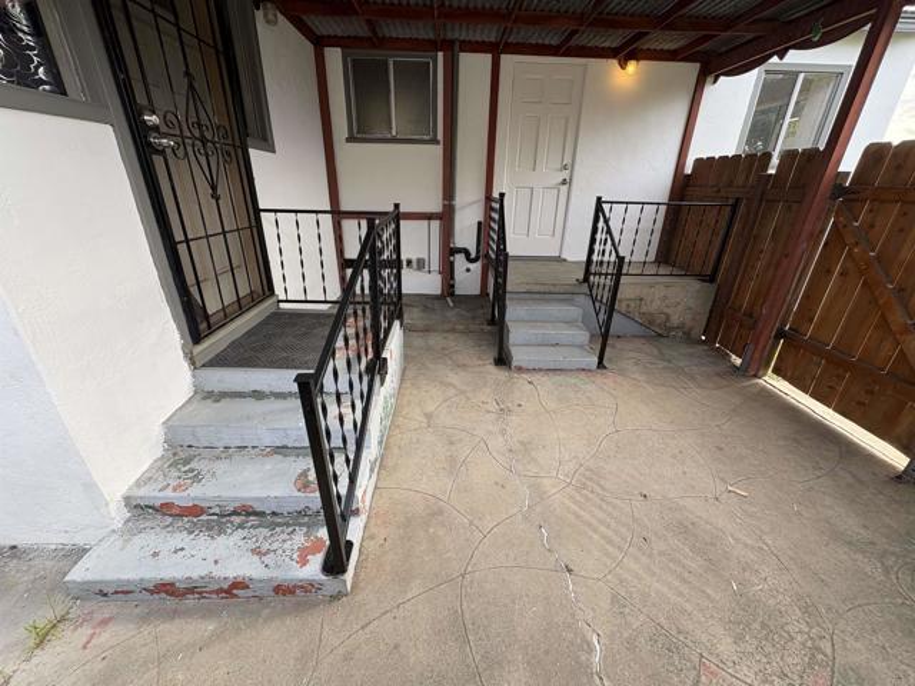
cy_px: 343
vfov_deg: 85.7
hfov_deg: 102.1
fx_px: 370
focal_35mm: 14
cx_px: 458
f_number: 2.2
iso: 40
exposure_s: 1/171
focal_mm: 2.22
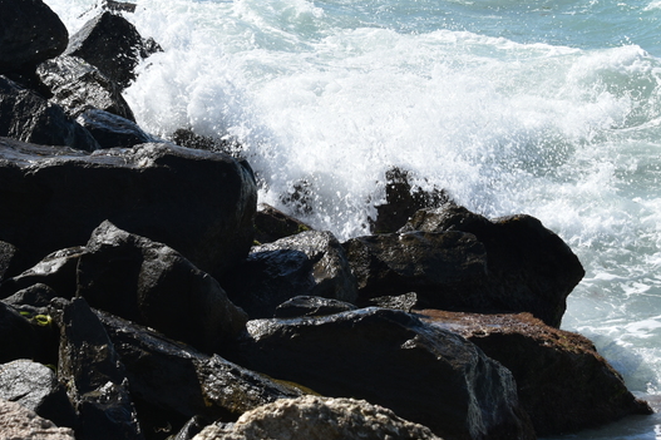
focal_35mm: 141
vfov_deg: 9.7
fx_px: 2588
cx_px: 304
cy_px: 145
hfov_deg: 14.6
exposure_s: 1/320
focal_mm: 58
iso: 100
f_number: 9
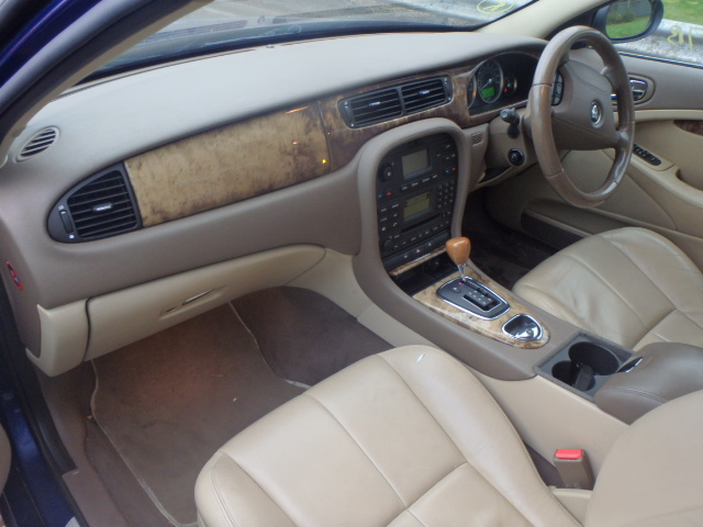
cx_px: 352
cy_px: 264
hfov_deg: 63.4
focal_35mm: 28
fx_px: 569
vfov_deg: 49.7
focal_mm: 5
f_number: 3.9
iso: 200
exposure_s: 1/30
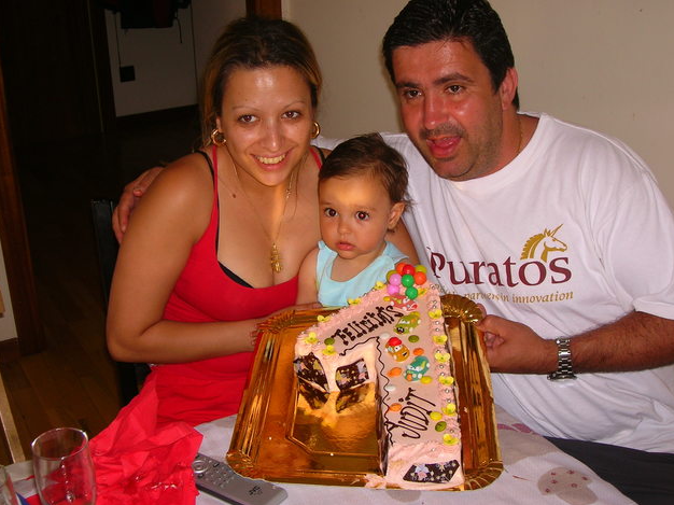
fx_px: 915
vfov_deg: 30.9
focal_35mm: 47
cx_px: 340
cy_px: 249
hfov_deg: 40.4
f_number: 3.2
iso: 50
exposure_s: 1/60.1
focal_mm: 7.7
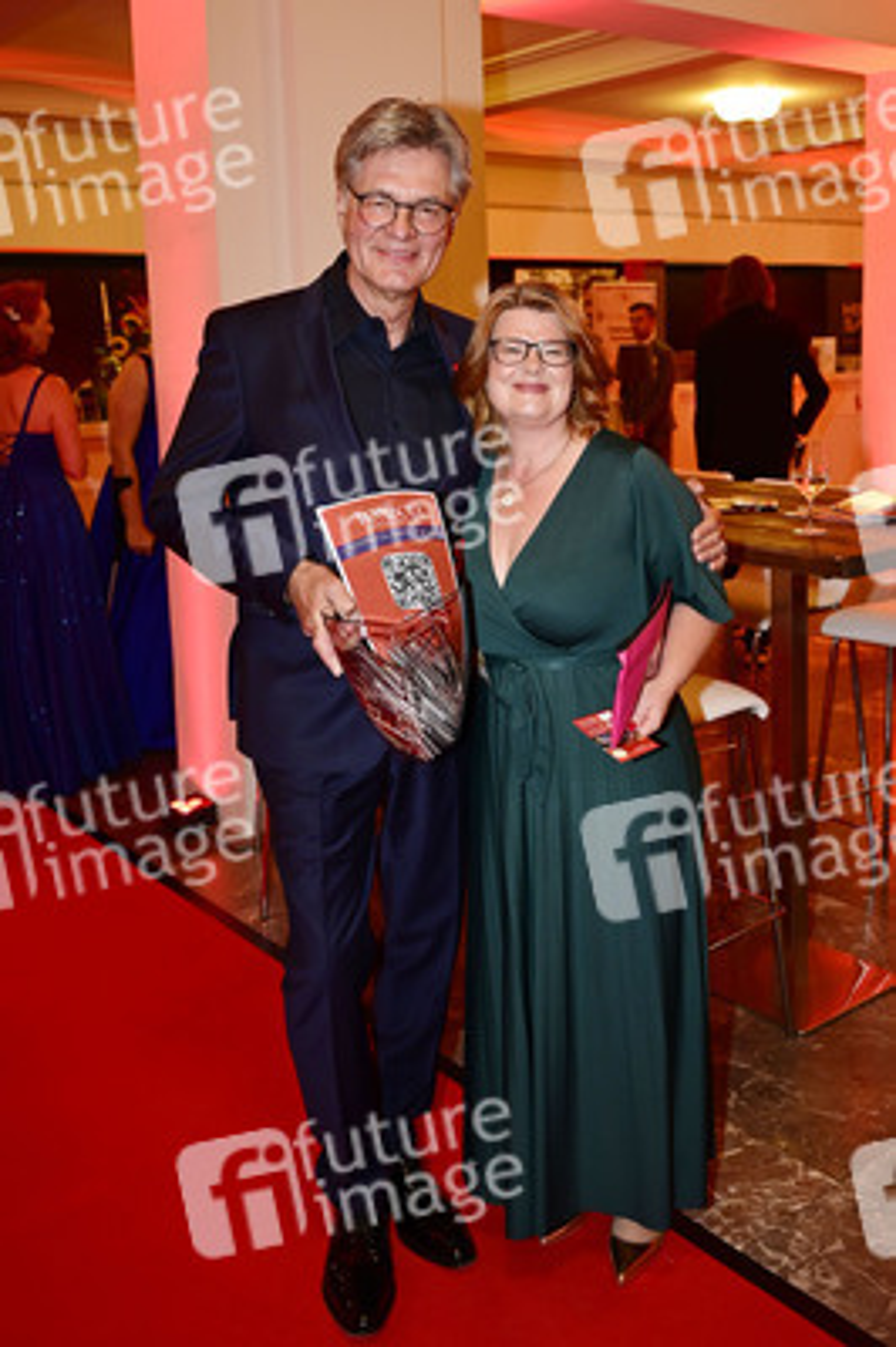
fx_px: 1103
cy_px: 674
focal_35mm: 30
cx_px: 448
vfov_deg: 62.8
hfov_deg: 44.2
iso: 1600
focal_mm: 29.5
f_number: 4.5
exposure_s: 1/200
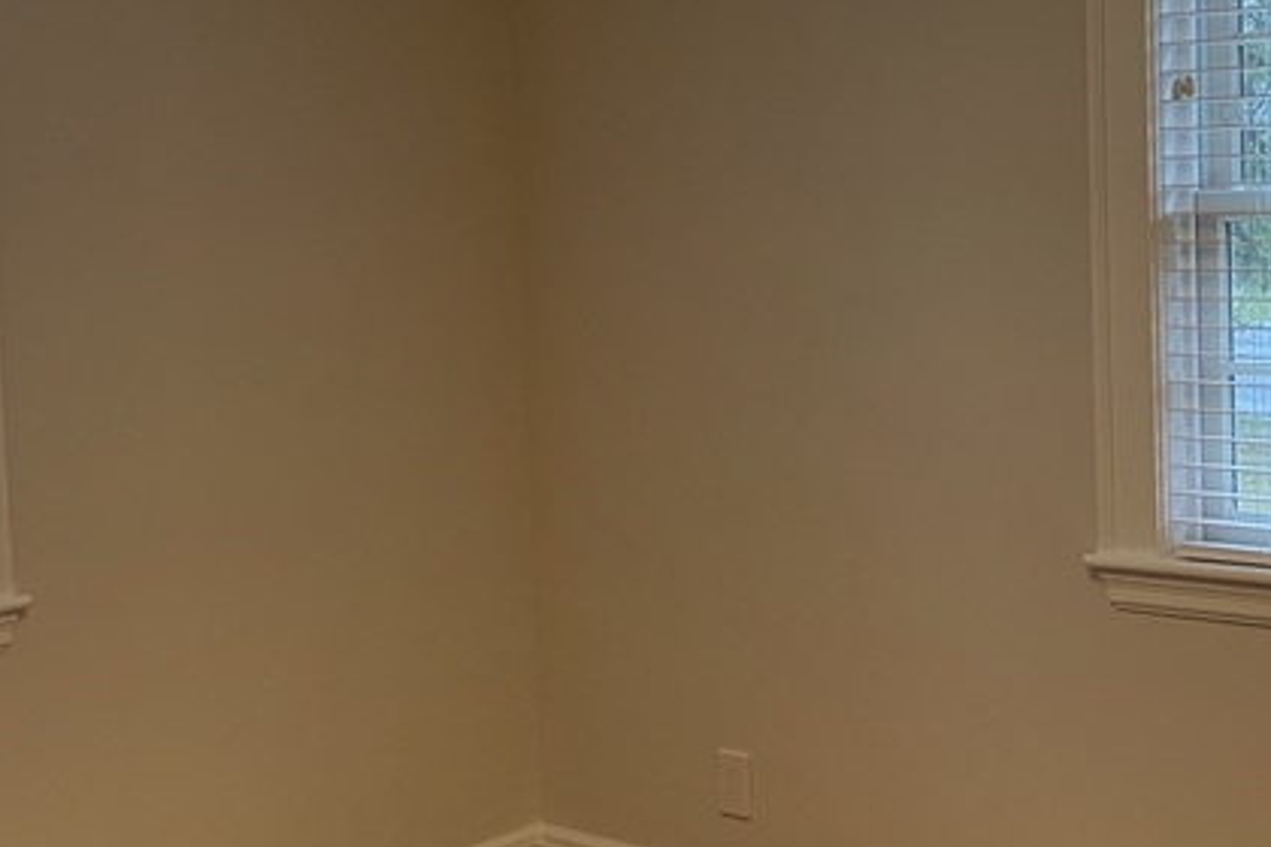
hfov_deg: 30.5
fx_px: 2330
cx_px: 747
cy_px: 360
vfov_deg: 20.6
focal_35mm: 66
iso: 100
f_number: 1.6
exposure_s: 1/60
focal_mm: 4.2
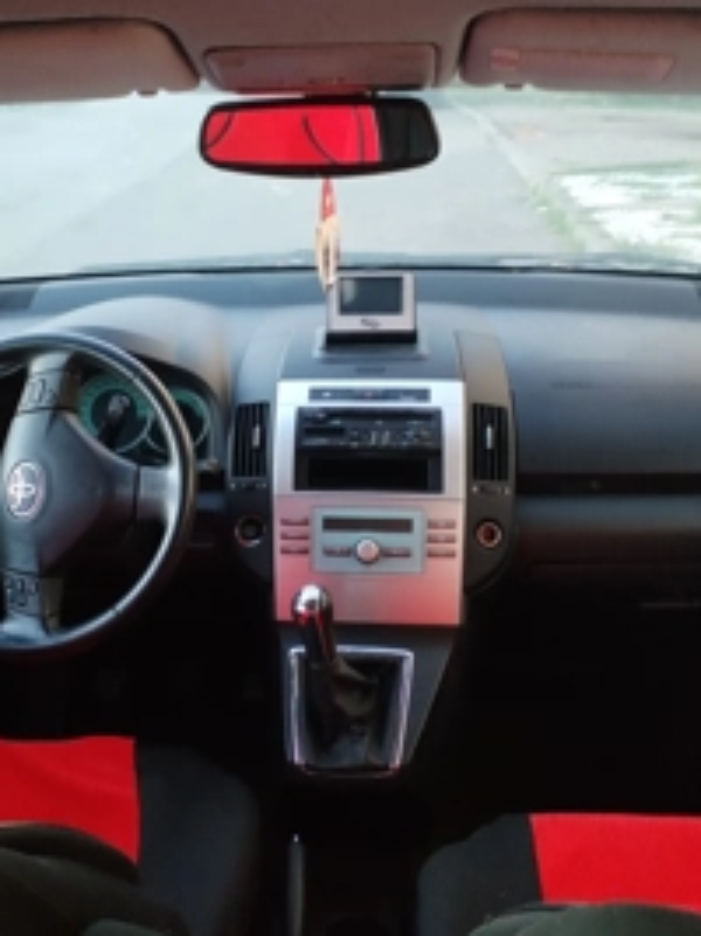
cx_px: 315
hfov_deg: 36.8
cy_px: 379
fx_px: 1054
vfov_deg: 47.6
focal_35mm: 39
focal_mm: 4.75
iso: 847
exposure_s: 1/20
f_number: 1.8
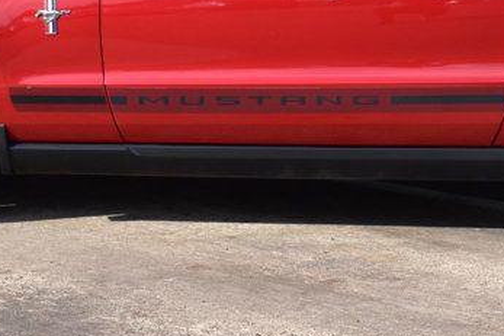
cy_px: -33
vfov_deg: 11.3
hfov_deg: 17.1
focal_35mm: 119
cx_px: 350
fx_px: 1672
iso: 400
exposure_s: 1/320
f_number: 11
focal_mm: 27
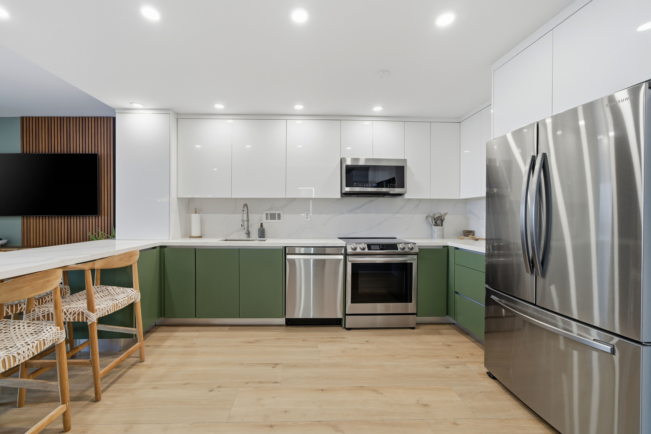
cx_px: 310
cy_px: 214
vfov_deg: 81.2
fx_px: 253
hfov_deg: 104.2
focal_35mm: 14
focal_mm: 13
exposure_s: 1/400
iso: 320
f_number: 8
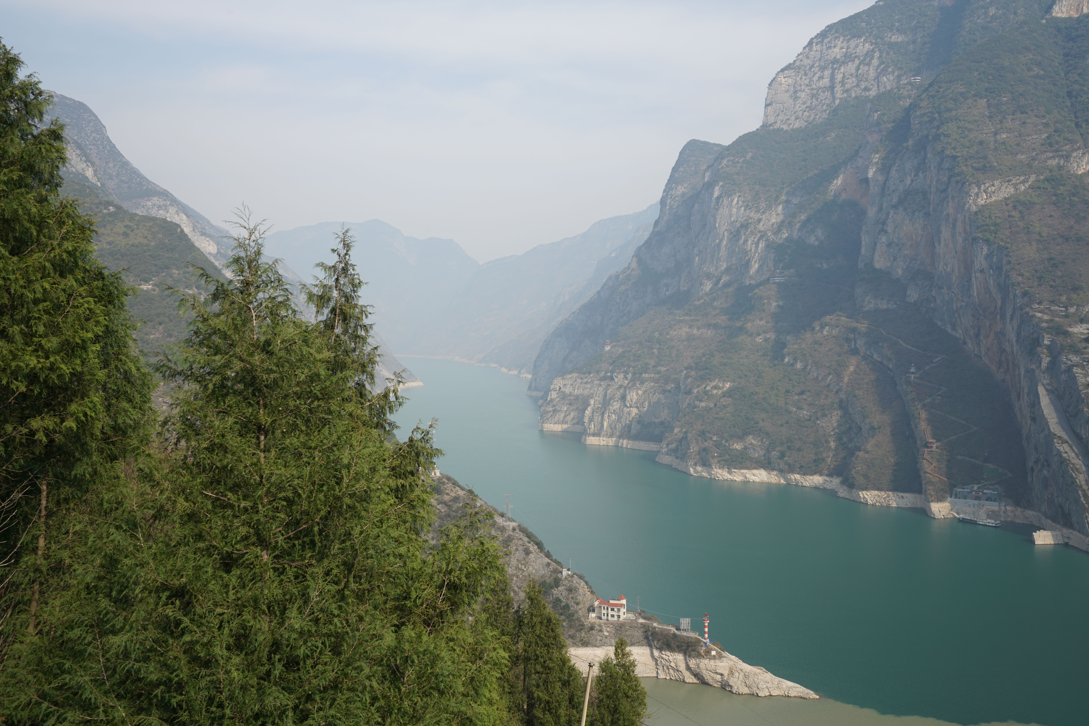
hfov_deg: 58.7
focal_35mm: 32
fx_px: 968
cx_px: 544
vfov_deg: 41.1
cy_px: 363
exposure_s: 1/100
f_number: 13
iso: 125
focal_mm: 32
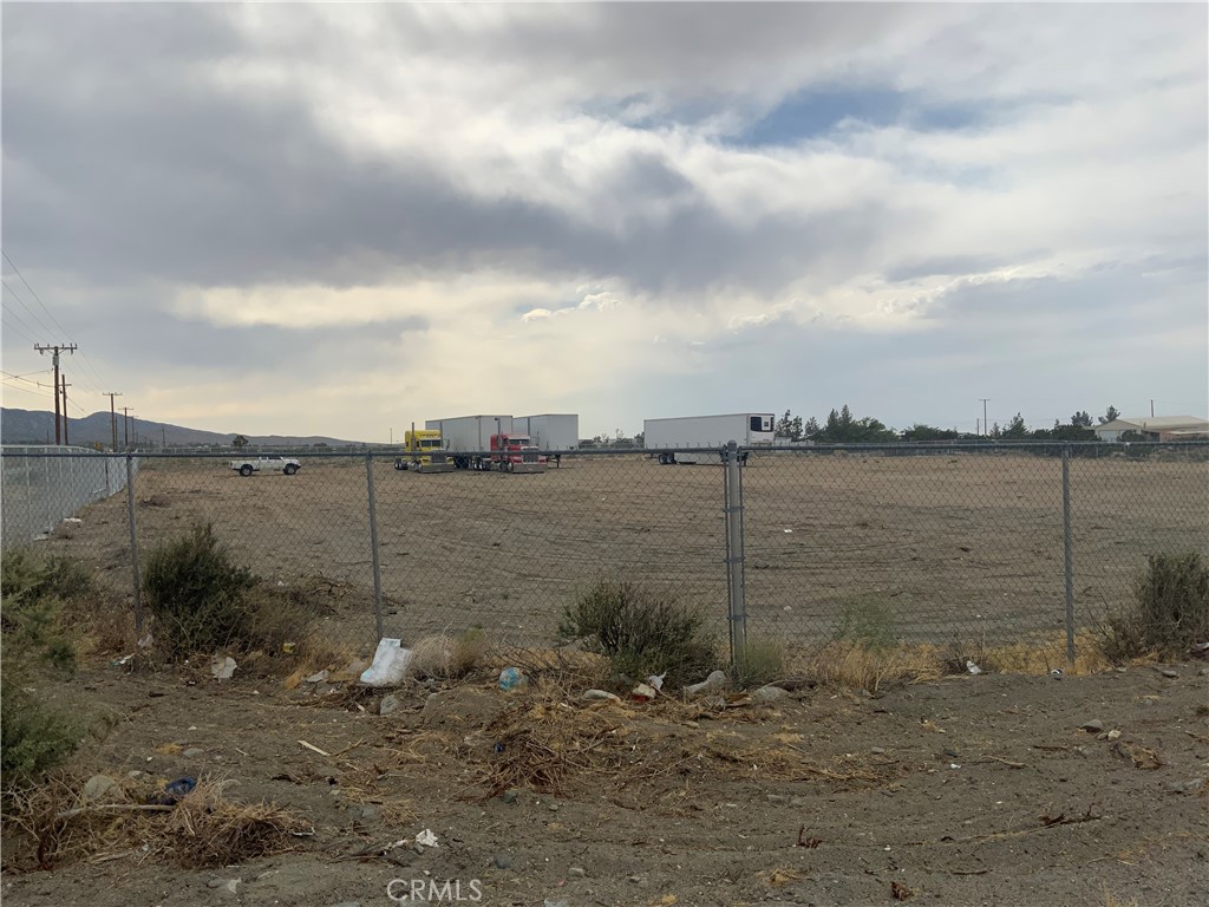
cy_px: 454
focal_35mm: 29
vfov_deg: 48.2
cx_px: 604
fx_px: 1013
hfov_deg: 61.7
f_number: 1.8
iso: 16
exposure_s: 1/3788
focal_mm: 3
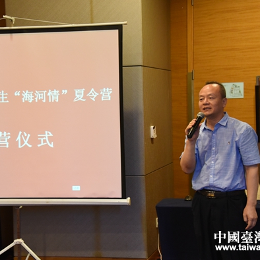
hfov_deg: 19.7
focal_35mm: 88
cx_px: 95
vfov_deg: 19.7
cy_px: 131
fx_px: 748
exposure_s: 1/80
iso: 5600
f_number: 4.8
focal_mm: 68
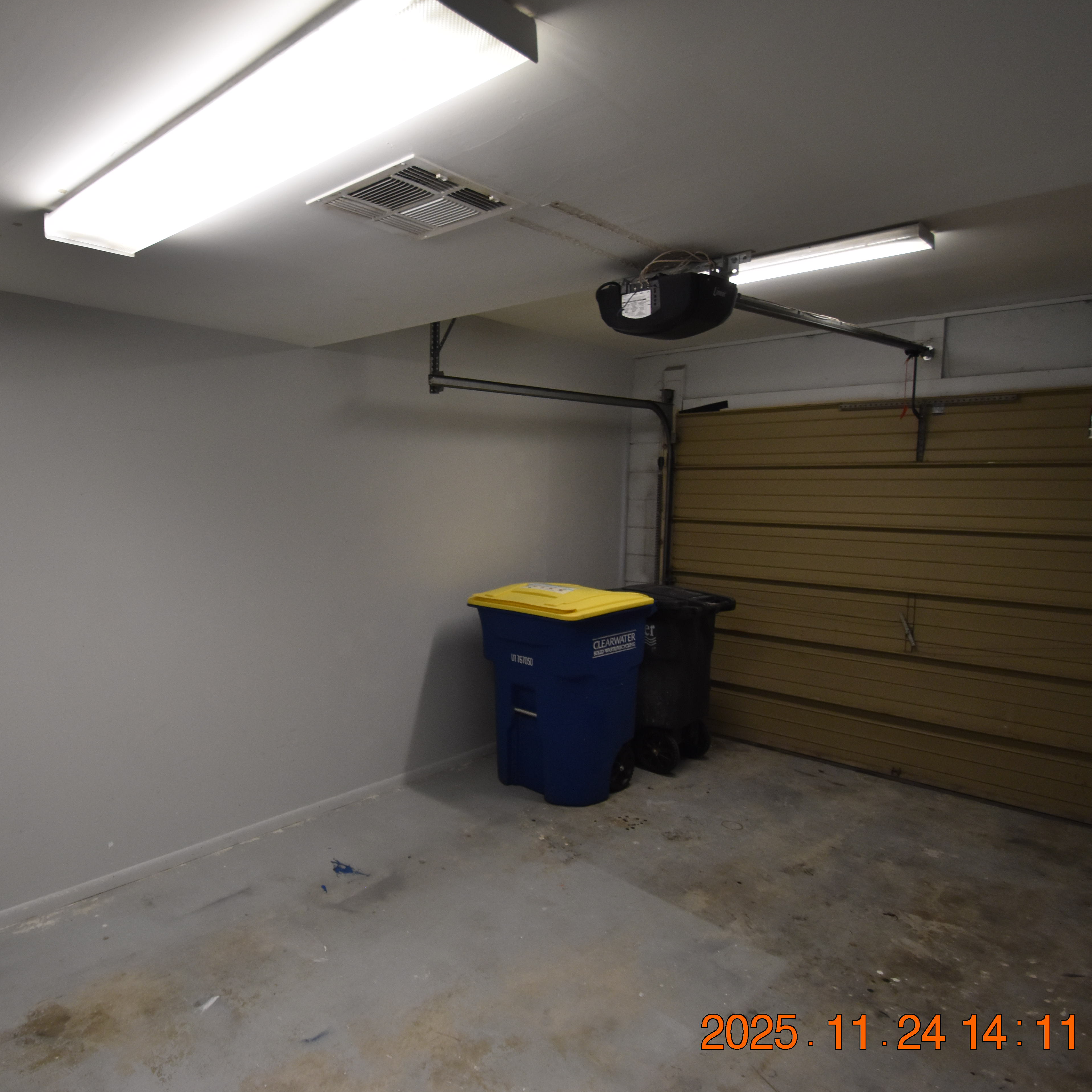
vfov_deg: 74.8
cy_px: 547
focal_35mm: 20
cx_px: 386
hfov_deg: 73.1
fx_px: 714
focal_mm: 10
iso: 800
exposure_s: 1/180
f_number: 3.5
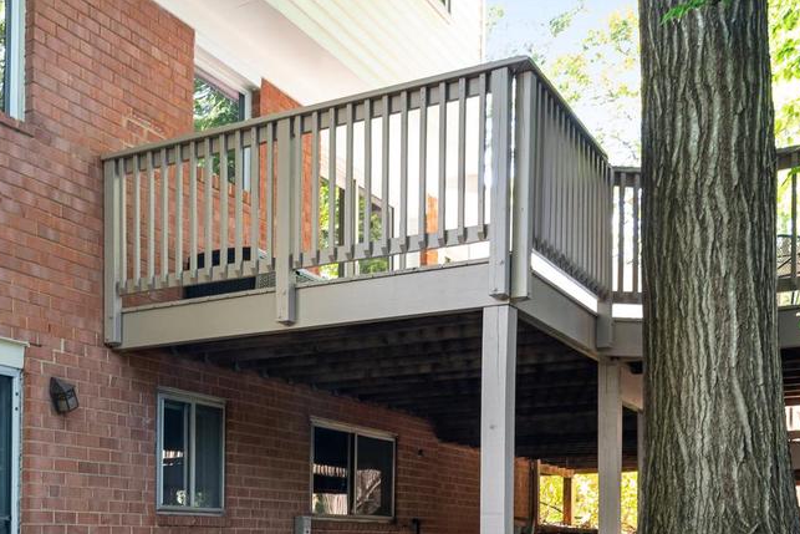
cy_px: 497
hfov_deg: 41.5
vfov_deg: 27.5
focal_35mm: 47
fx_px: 1045
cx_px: 279
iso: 1250
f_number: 8
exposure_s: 1/13
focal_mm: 21
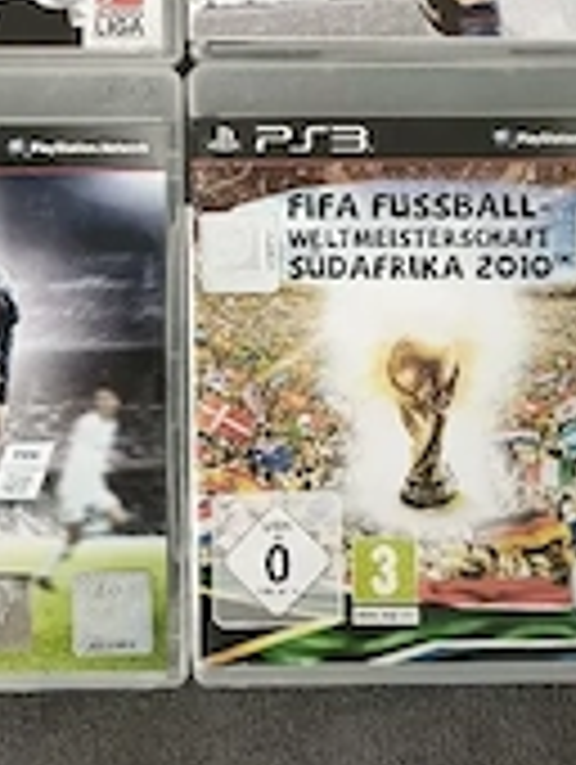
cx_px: 158
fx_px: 1195
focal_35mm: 54
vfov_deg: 34.0
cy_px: 112
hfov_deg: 26.8
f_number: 1.62
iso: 640
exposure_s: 1/50
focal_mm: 6.45
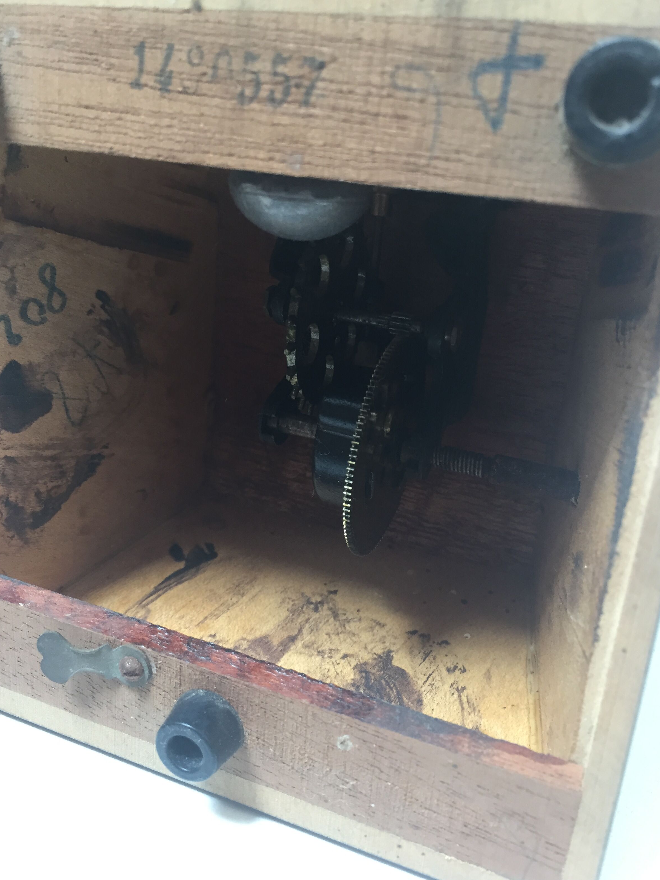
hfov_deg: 46.8
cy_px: 441
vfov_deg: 60.0
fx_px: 763
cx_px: 329
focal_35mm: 30
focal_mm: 4.15
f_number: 2.2
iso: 125
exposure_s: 1/33
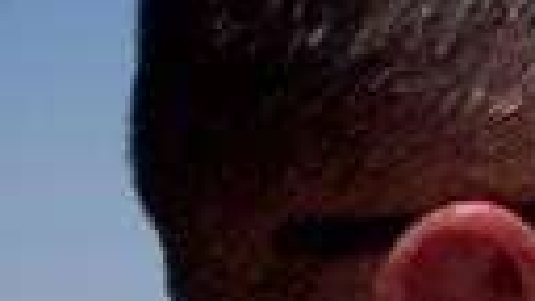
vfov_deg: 6.4
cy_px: 569
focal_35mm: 186
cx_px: 1279
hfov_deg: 10.1
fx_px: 2639
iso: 100
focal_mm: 35
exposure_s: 1/500
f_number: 8
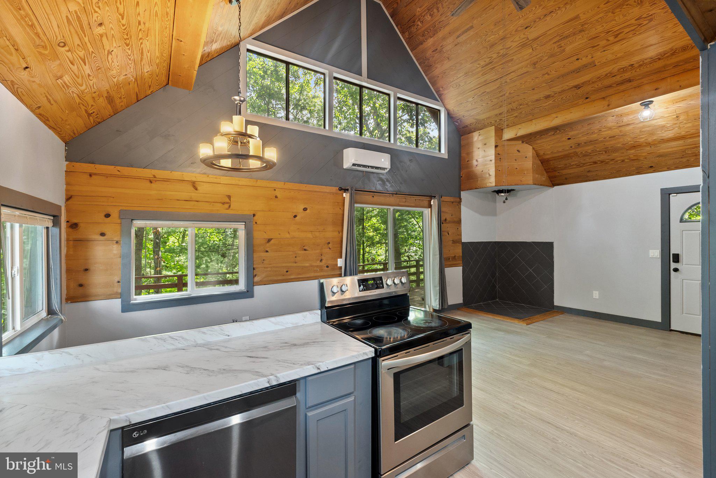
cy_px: 239
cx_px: 358
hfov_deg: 100.4
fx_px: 298
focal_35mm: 15
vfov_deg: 77.3
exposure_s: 1/2
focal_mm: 10
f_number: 8
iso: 800
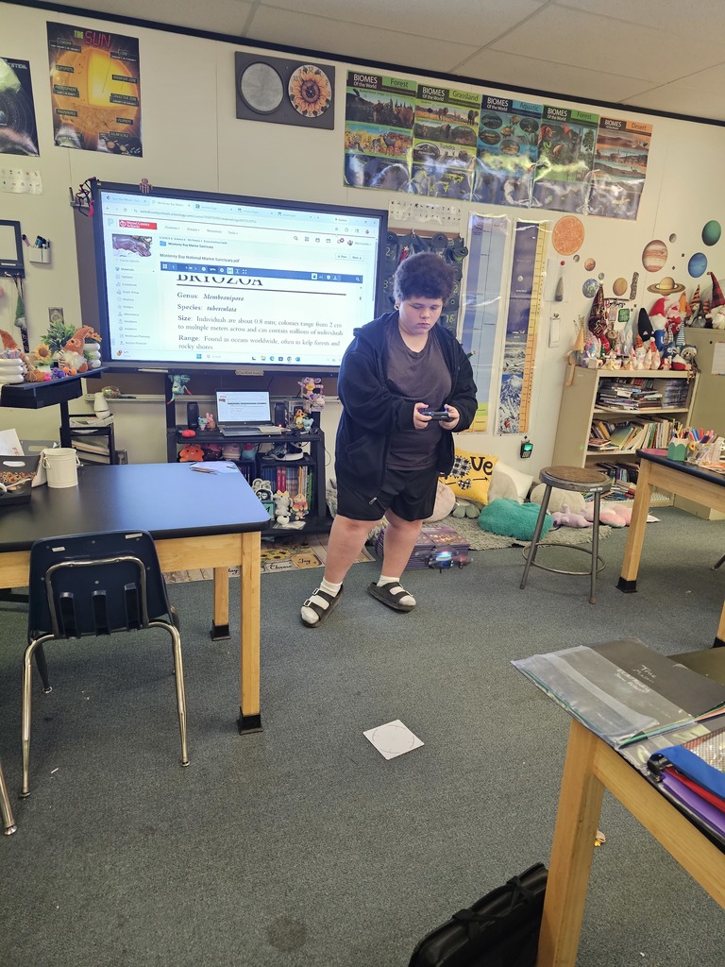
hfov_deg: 58.9
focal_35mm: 23
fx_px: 642
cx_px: 362
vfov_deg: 73.9
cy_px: 484
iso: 1000
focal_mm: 6.3
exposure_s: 1/120
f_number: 1.7
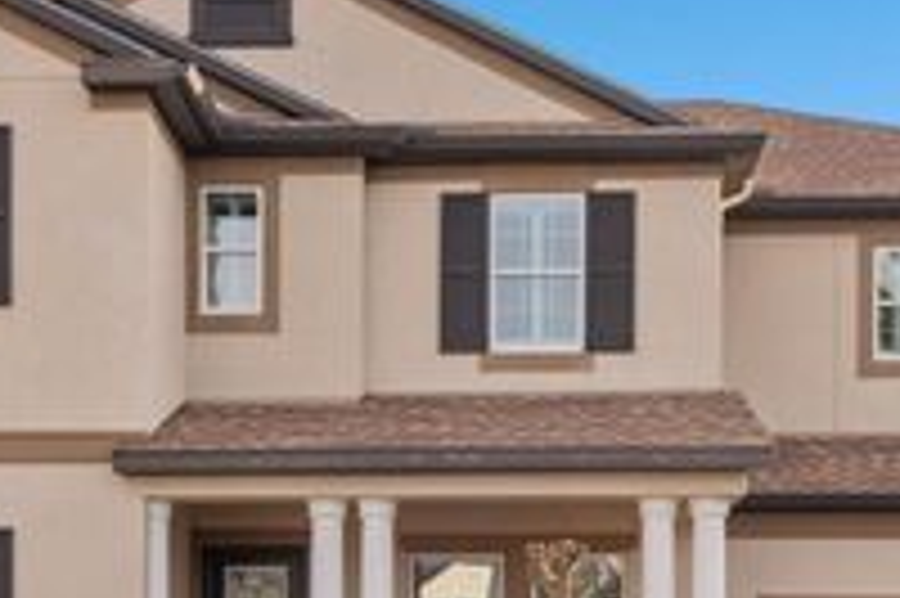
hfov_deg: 27.0
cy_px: 533
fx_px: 1873
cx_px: 446
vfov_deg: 17.9
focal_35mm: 75
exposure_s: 1/1000
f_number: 8
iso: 400
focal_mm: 30
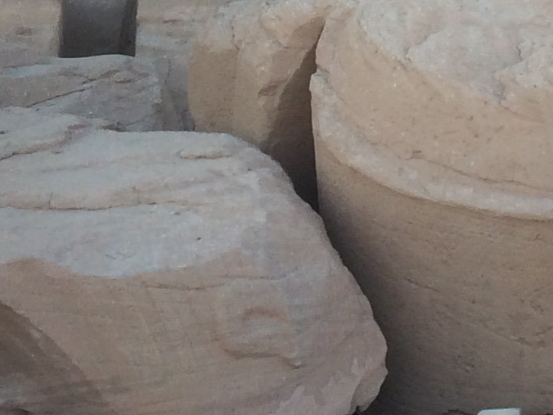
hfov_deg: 13.6
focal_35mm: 140
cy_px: -473
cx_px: 690
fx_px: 2237
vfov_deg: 9.7
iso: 32
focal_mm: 4.15
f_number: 2.2
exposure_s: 1/441
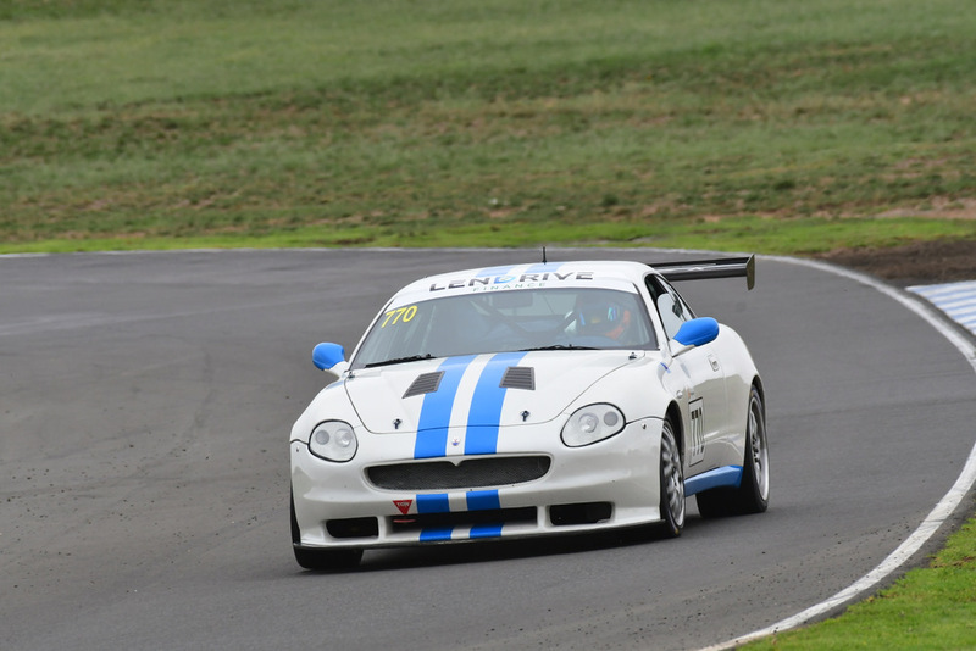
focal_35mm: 750
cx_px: 488
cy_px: 326
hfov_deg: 2.7
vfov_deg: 1.8
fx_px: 20340
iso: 640
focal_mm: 500
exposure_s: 1/640
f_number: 10
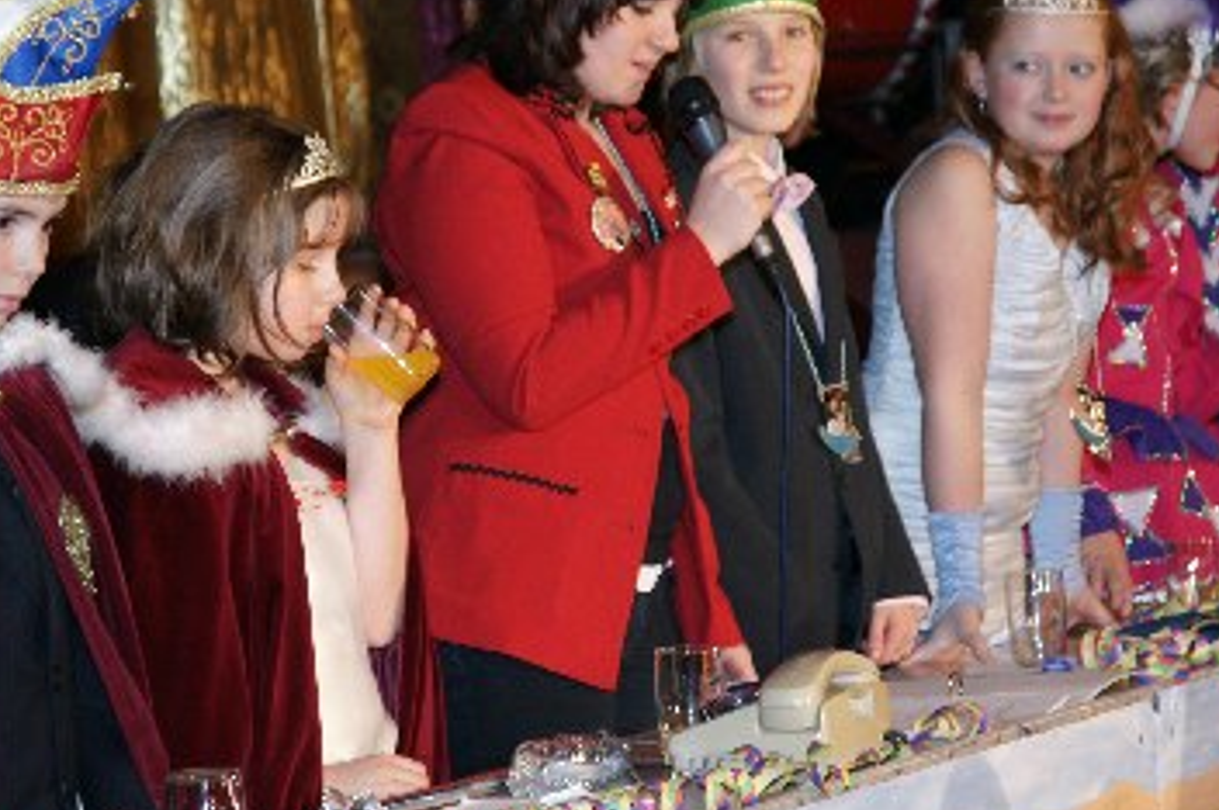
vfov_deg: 8.3
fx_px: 5548
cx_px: 610
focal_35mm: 164
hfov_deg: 12.5
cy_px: 273
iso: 800
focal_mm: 70
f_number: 5.6
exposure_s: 1/125
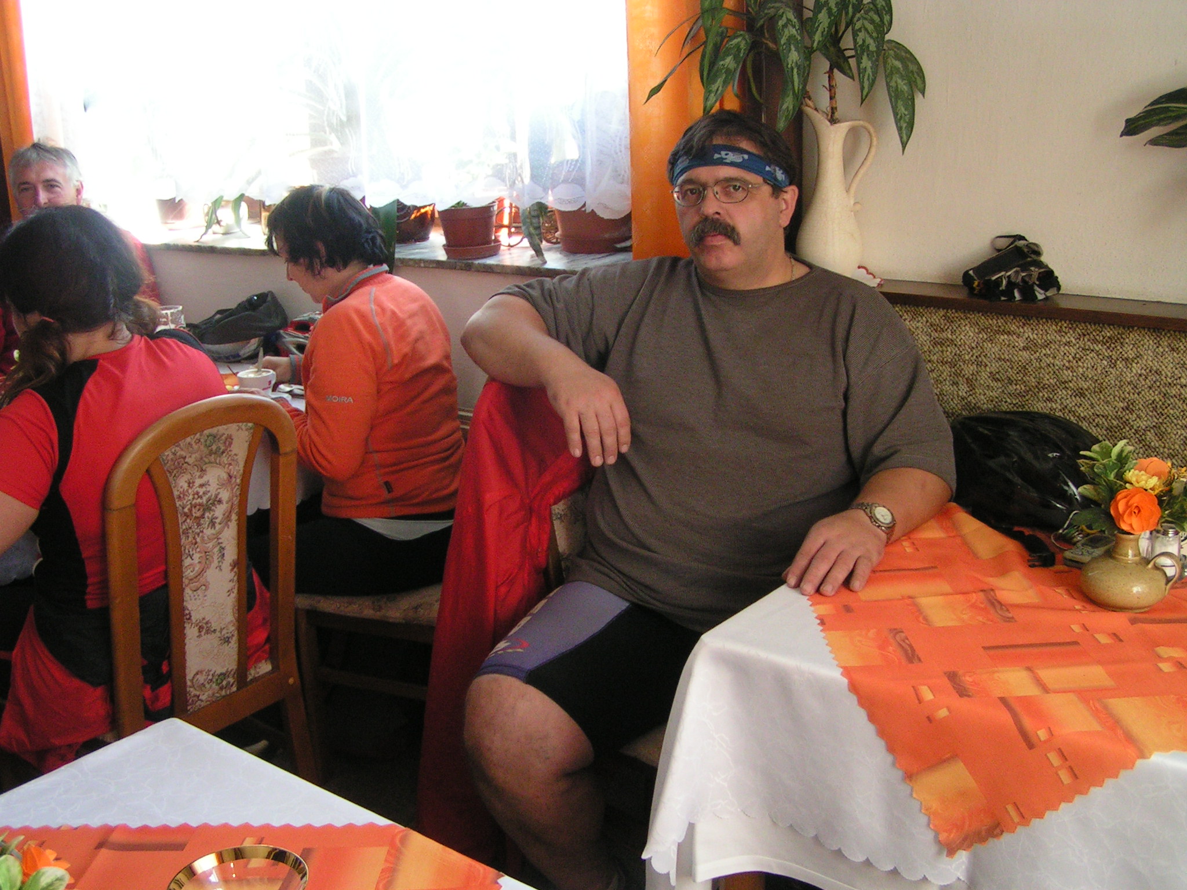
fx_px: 1303
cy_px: 445
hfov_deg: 49.0
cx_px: 594
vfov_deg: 37.7
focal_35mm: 38
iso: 160
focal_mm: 5.8
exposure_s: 1/40
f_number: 2.8
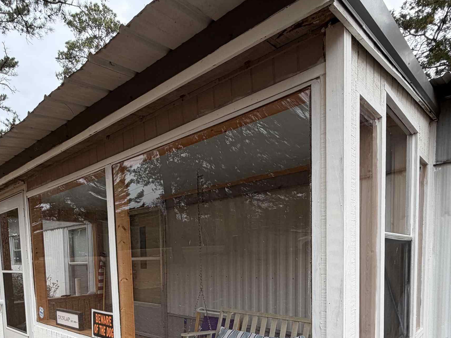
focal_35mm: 25
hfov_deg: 69.0
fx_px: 326
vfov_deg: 51.0
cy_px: 277
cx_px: 190
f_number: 2.2
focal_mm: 2.22
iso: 50
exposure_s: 1/326
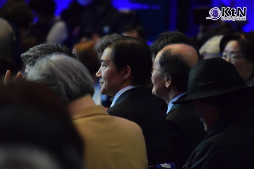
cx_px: 127
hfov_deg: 6.2
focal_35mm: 330
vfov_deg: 4.2
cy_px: 84
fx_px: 2326
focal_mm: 220
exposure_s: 1/100
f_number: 5.3
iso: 5000
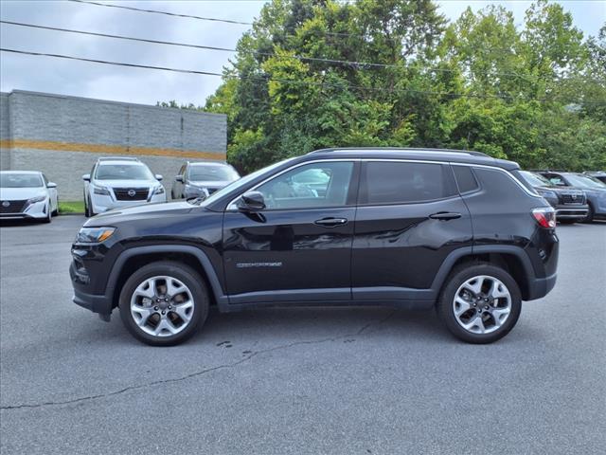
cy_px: 228
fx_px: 473
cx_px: 303
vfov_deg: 51.4
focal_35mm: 27
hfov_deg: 65.3
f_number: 1.9
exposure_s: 1/1000
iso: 40
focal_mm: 3.58
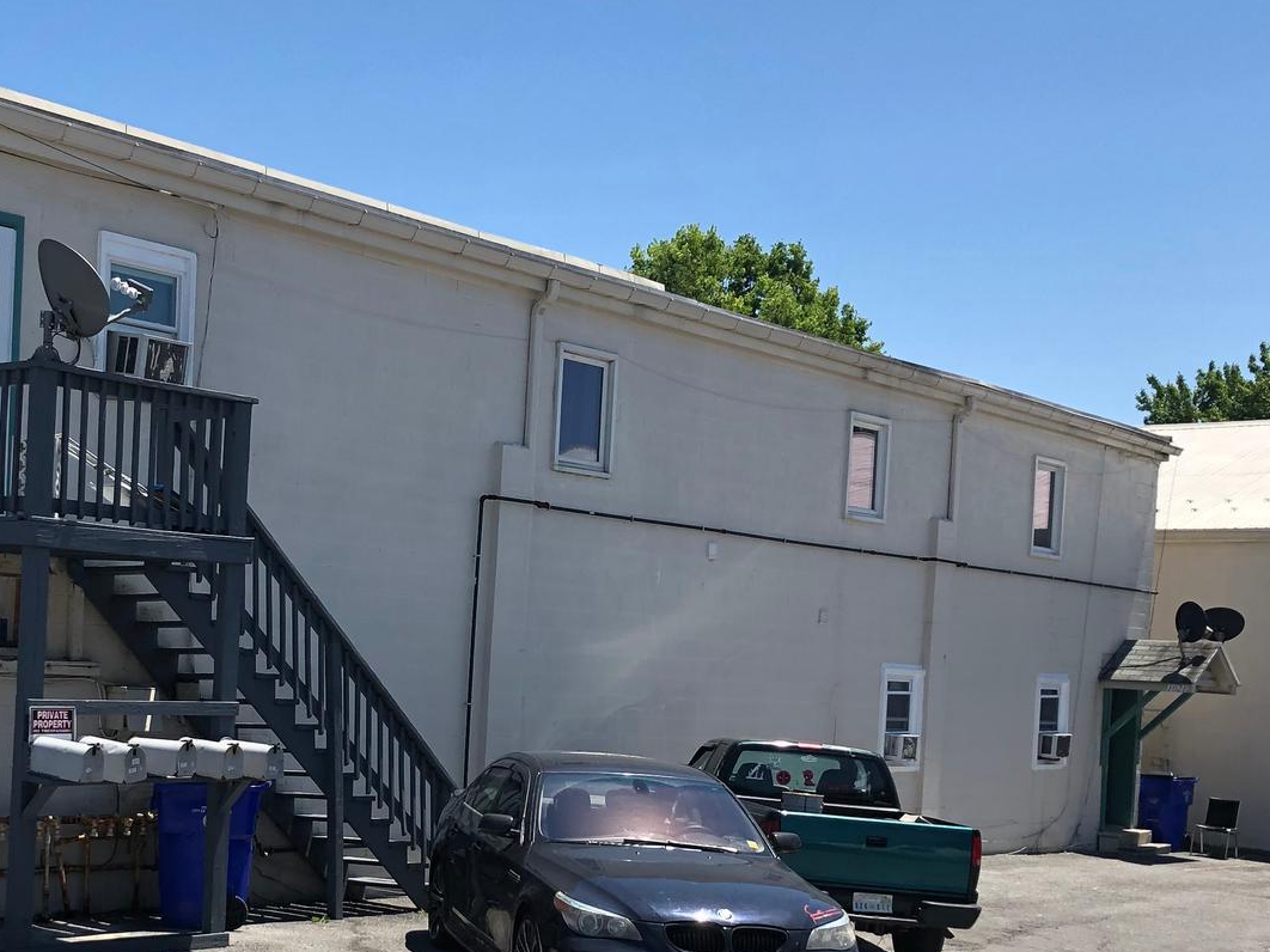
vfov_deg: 26.7
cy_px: 720
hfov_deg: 35.0
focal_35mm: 54
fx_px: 1981
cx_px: 370
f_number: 1.8
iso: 20
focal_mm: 3.99
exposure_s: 1/1715
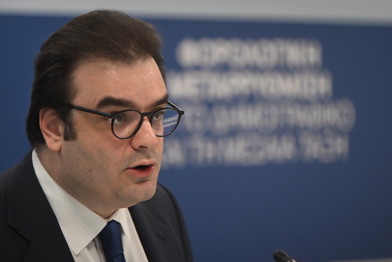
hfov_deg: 10.3
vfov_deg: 6.9
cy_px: 131
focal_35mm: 200
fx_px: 2178
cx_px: 196
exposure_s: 1/400
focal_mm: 200
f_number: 2.8
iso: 2000
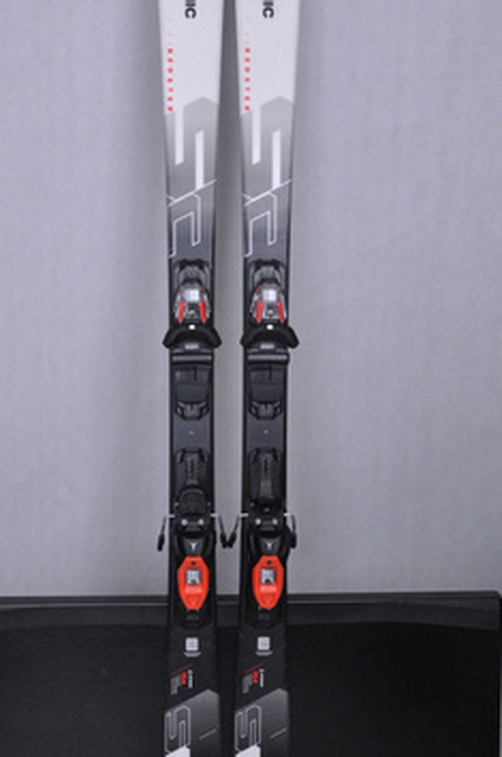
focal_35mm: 48
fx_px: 999
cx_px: 223
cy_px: 342
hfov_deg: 28.2
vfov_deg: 41.4
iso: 3200
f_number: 9.5
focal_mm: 25
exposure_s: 1/125
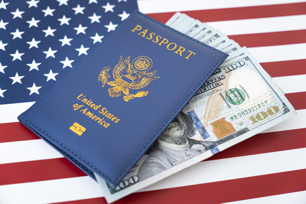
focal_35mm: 44
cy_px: 102
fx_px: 377
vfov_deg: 30.3
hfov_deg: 44.1
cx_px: 153
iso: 100
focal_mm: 29.6
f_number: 3.2
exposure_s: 1/15
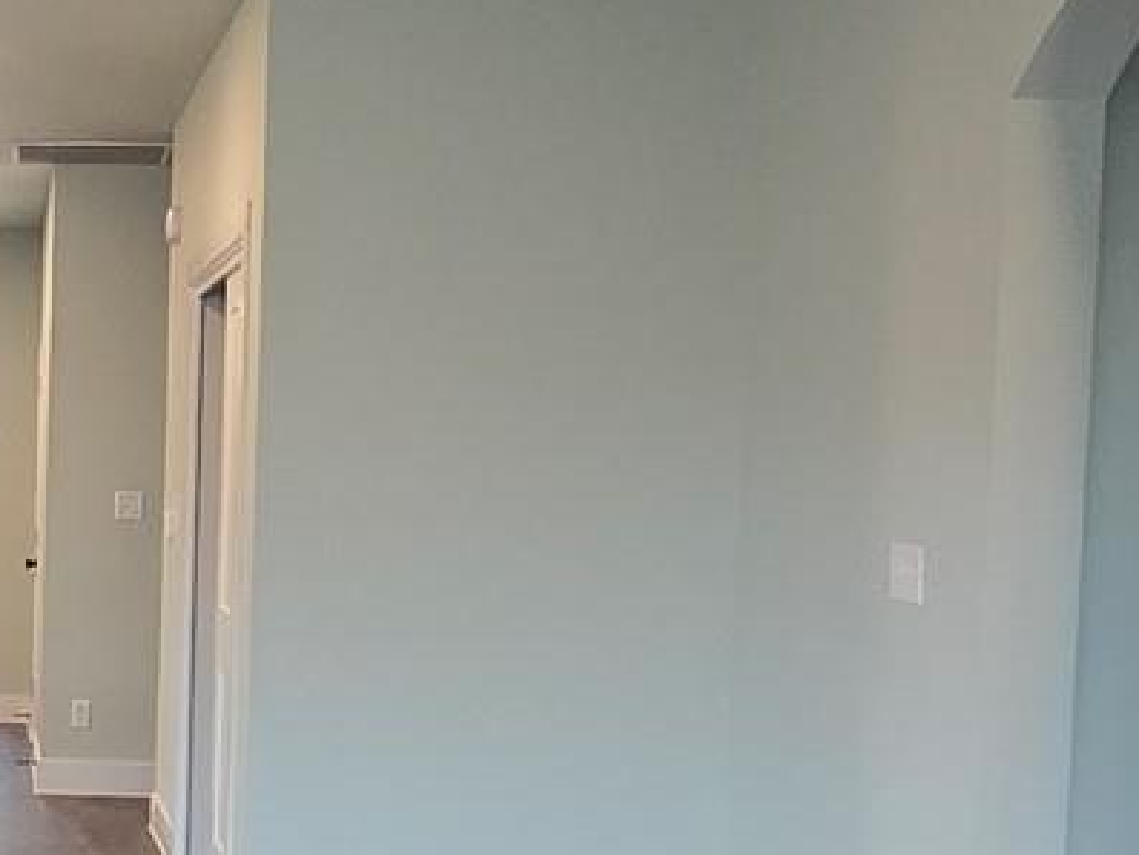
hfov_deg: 26.5
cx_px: -138
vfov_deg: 21.8
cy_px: 628
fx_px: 2205
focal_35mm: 67
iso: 200
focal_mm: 2.2
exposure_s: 1/60
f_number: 2.2
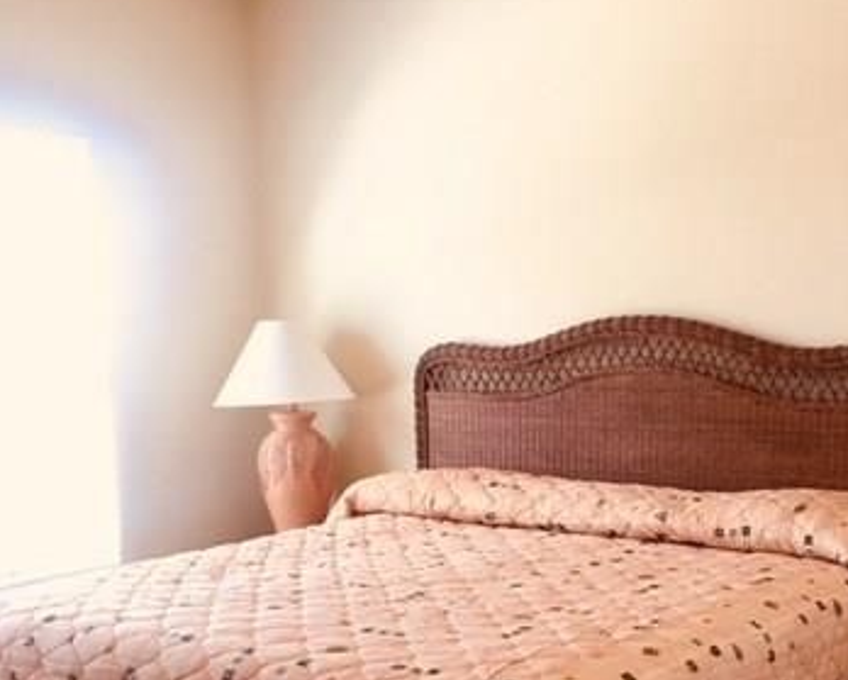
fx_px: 1306
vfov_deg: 28.4
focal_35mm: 52
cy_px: 568
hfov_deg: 35.6
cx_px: 560
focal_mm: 4.15
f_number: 2.2
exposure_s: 1/15
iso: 40
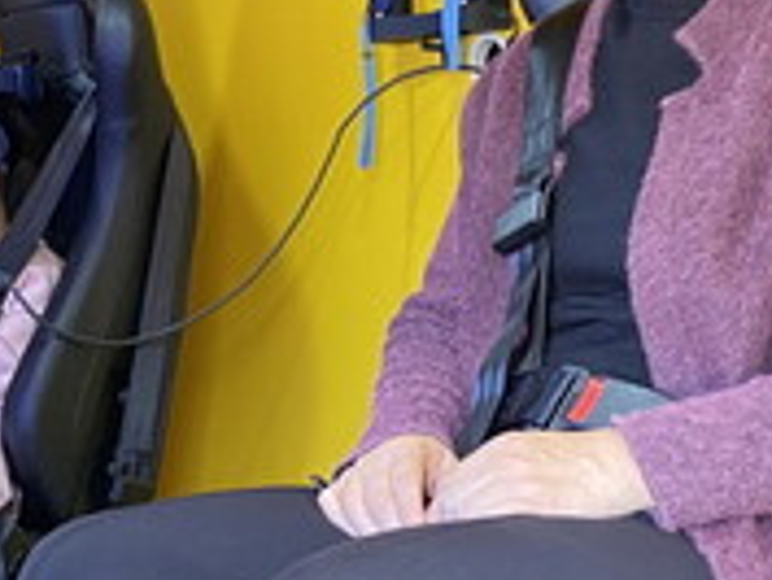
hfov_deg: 22.2
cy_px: 188
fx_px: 1964
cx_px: 314
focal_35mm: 88
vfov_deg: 16.8
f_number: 1.8
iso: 250
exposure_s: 1/60
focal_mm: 4.25
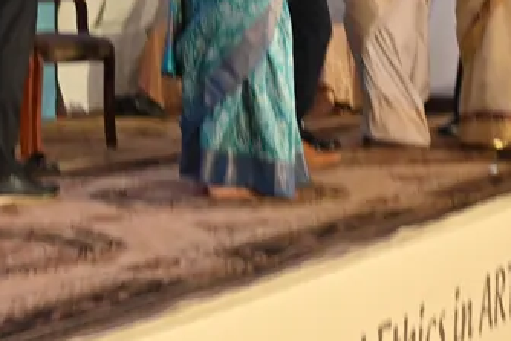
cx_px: 390
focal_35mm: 134
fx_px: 1903
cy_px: -114
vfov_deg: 10.0
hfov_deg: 15.2
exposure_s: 1/100
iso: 800
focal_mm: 35
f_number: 5
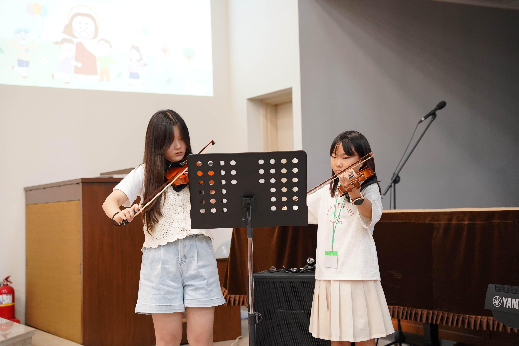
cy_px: 173
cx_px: 260
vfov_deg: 24.7
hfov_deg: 36.4
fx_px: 789
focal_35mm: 55
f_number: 3.5
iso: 3200
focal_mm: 54.7
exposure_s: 1/125
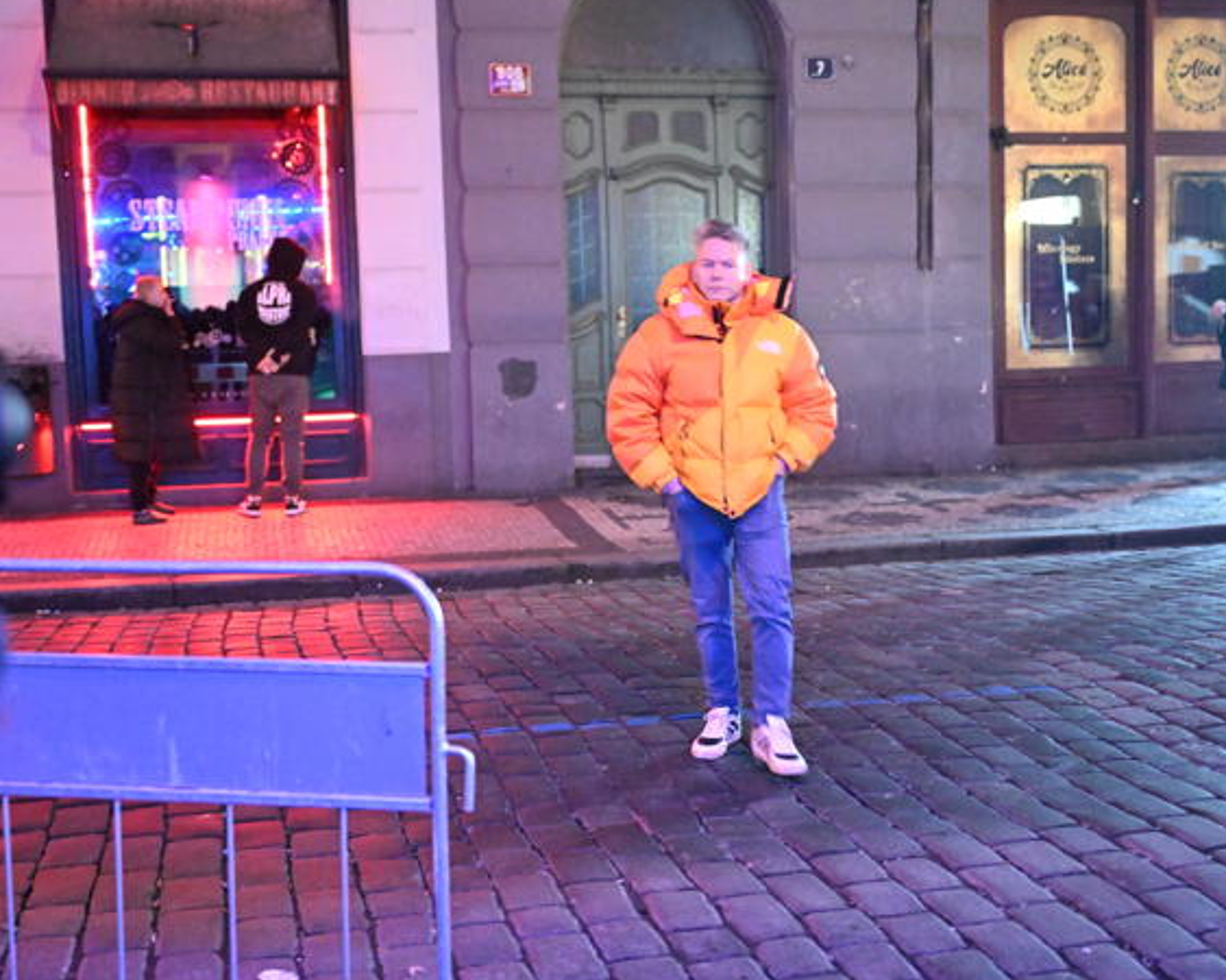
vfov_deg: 32.7
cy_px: 490
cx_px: 682
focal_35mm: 46
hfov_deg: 40.3
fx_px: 1669
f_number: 2.8
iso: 20000
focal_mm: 40
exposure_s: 1/50
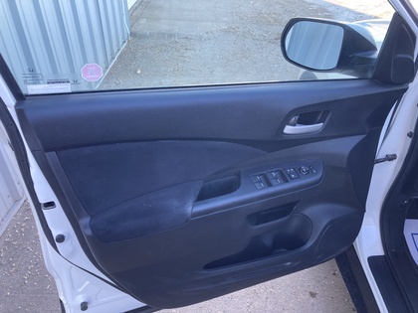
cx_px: 209
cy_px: 156
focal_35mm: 28
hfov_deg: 63.4
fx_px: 338
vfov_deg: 49.7
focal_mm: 3.99
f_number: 1.8
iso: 50
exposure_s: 1/121
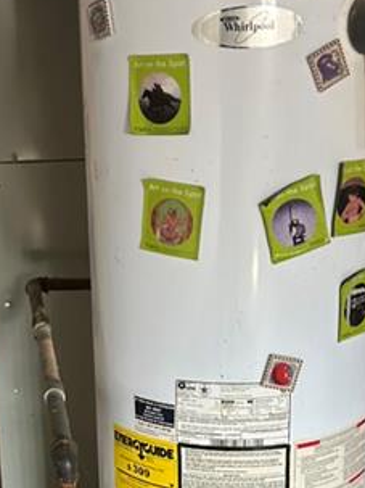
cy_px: 362
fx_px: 929
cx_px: 140
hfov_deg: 22.2
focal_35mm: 66
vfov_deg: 29.0
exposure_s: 1/60
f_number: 1.5
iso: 500
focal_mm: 5.7
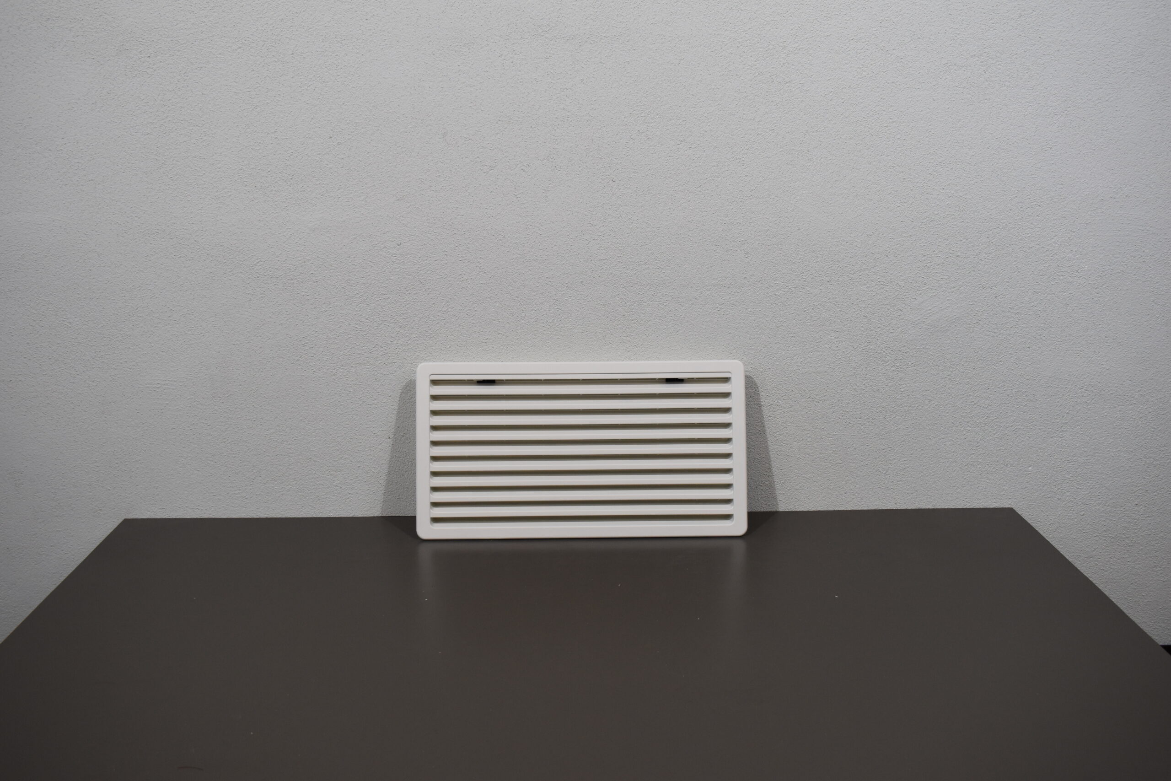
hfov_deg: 55.1
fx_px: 1122
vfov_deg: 38.4
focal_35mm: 34
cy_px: 390
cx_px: 586
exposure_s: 1/125
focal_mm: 23
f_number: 5.6
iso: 360
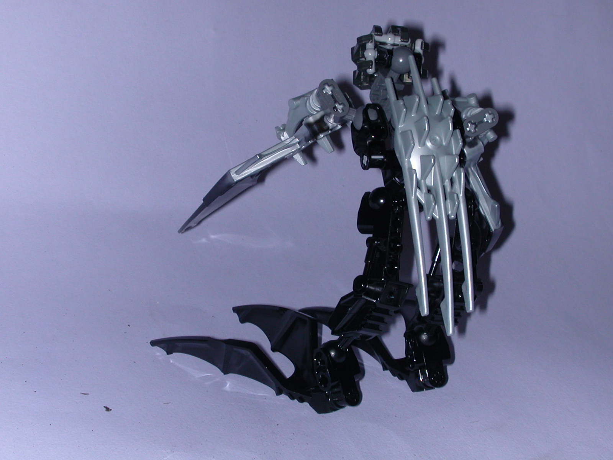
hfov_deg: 28.6
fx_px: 1204
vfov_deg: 21.6
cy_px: 230
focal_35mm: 68
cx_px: 306
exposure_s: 1/59.9
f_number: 6.1
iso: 100
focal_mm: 10.4
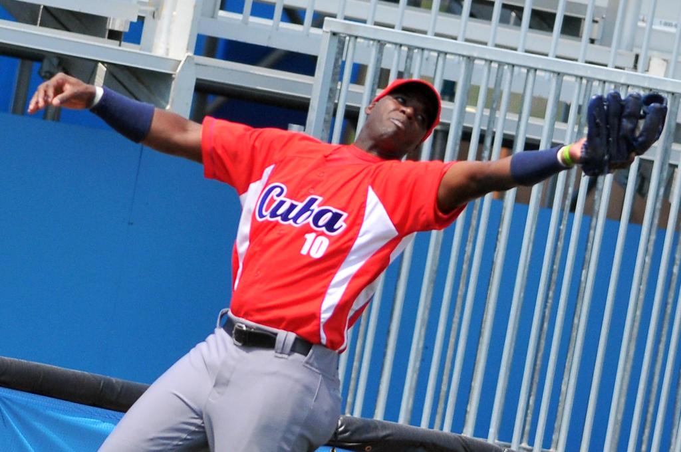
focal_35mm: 450
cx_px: 340
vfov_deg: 3.0
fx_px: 8502
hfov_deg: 4.6
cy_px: 226
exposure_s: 1/8000
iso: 400
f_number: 5
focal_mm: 300
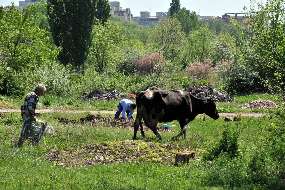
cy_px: 95
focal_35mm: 142
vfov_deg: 9.6
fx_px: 1127
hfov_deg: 14.4
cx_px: 142
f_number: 11
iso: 320
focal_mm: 95
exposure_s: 1/500
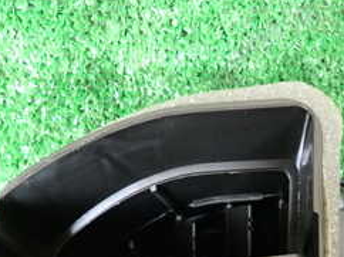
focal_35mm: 62
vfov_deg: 22.8
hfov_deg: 31.2
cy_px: 246
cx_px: 182
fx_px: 616
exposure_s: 1/30
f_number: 2
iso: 320
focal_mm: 4.5
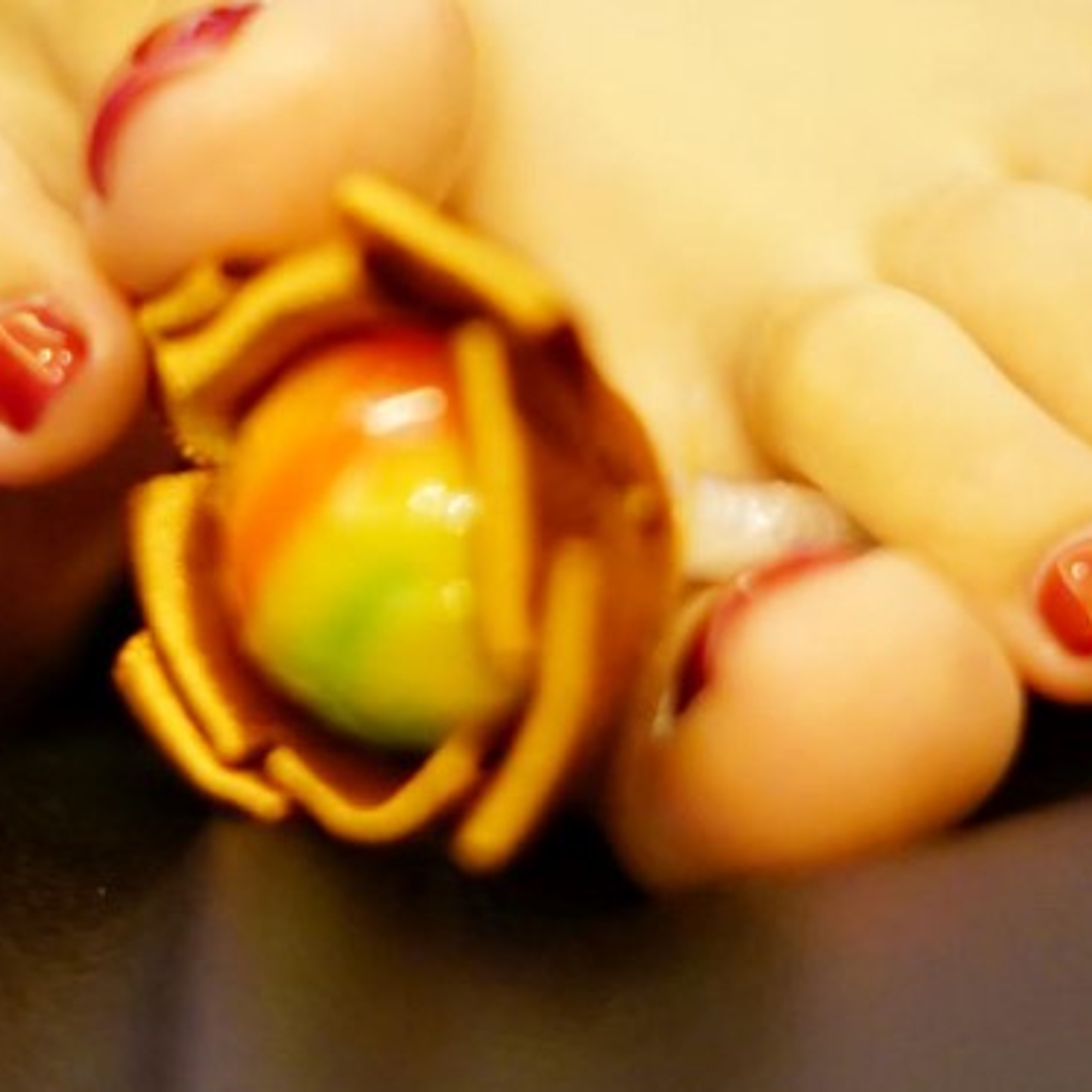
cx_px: 404
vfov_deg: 12.0
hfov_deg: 12.0
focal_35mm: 145
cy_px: 319
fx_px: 5175
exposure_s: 1/80
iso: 3200
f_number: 1.8
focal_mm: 50
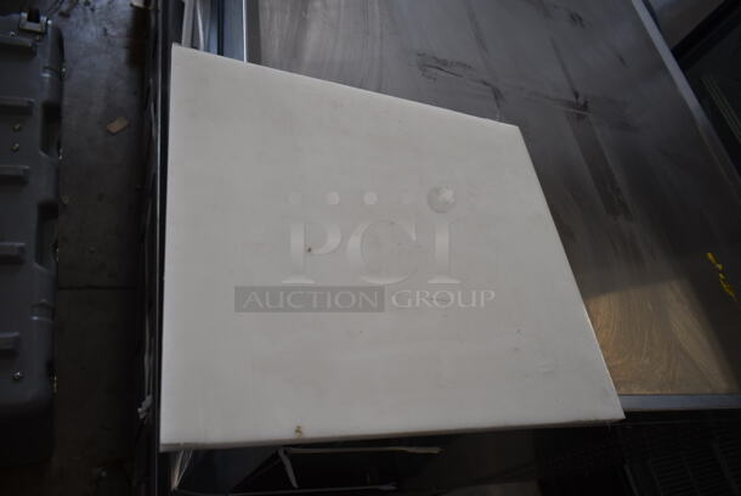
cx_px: 370
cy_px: 248
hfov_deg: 67.3
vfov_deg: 48.0
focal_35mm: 27
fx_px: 556
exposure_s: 1/125
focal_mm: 18
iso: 200
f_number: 3.5
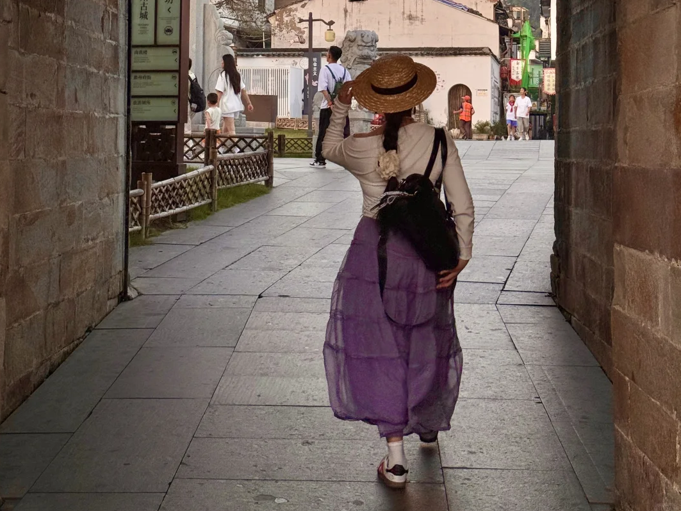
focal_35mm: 65
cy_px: 59
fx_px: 1279
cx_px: 337
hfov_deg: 29.8
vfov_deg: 22.1
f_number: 1.78
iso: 64
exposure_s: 1/336
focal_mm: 6.76
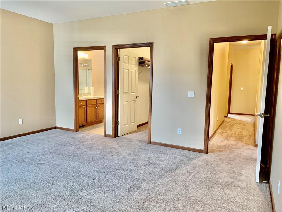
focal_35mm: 26
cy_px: 106
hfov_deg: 67.3
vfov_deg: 53.1
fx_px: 212
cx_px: 141
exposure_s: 1/60
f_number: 1.8
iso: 250
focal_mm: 4.25
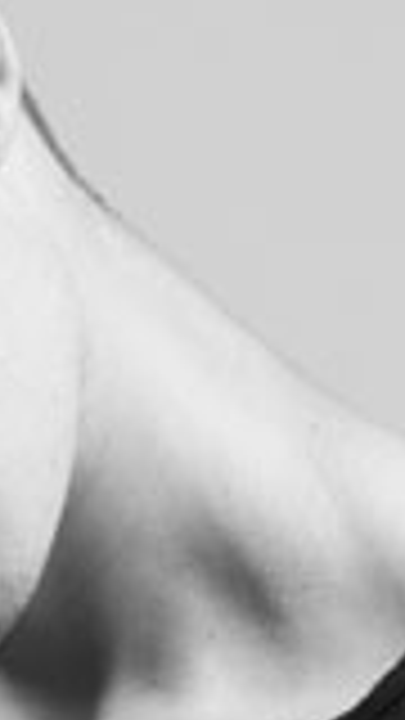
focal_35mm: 468
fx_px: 8935
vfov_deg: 4.6
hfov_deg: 2.6
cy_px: 1395
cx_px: 38
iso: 100
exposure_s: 1/160
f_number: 6.3
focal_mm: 70
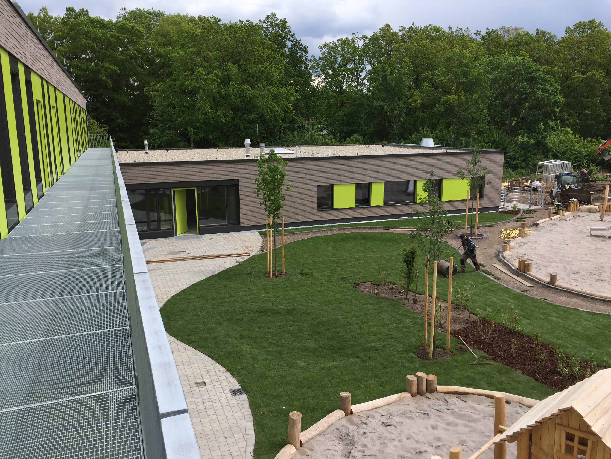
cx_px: 306
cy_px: 230
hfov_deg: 61.7
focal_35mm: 29
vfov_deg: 48.2
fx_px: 512
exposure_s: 1/1276
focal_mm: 4.15
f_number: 2.2
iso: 32
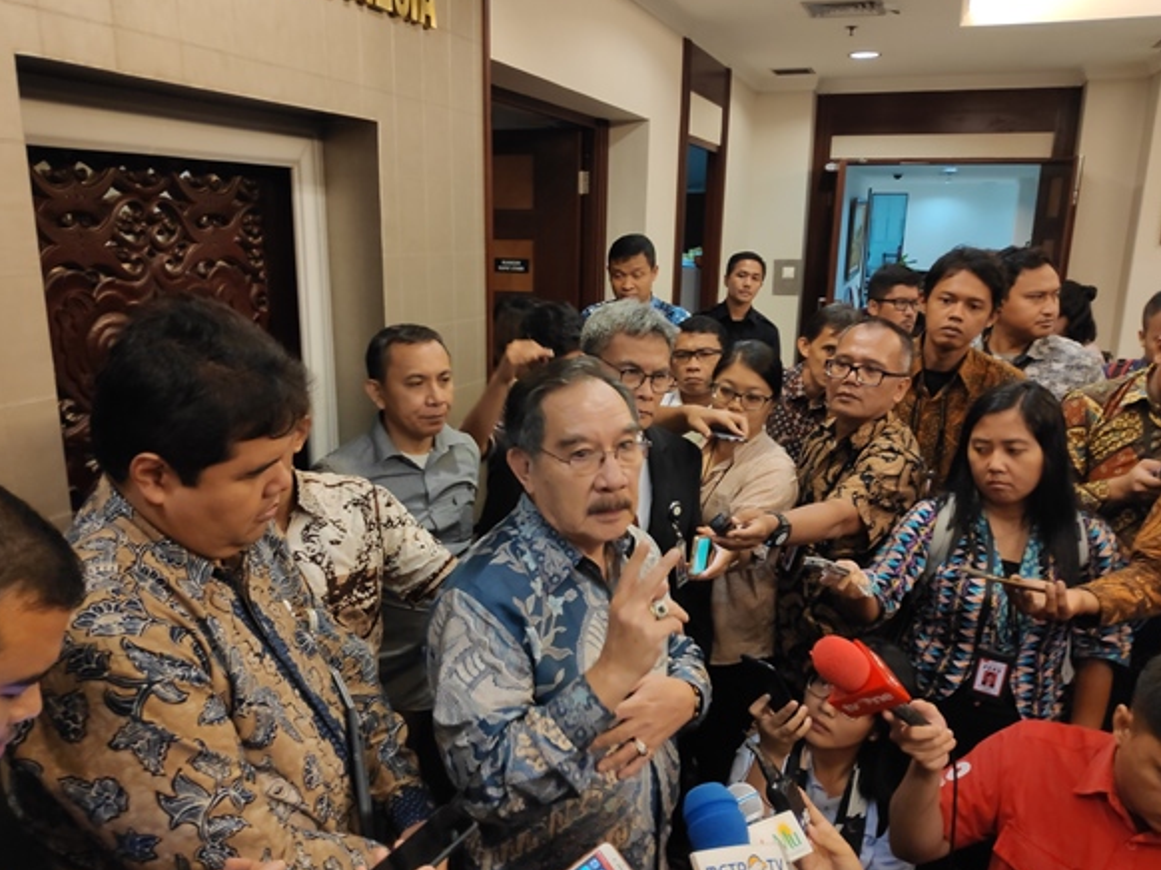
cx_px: 563
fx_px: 738
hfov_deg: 76.4
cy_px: 451
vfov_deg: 61.0
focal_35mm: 22
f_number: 1.9
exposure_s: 1/50
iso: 595
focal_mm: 3.94
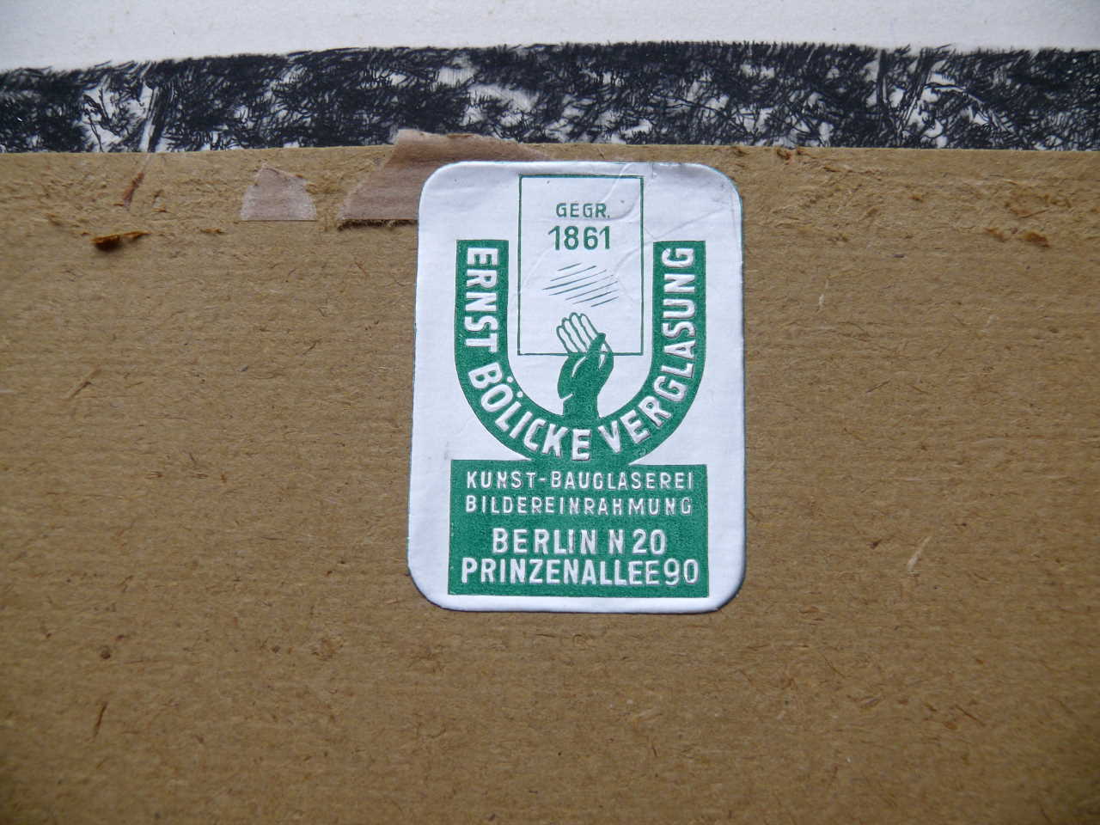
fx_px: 1112
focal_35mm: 35
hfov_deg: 52.6
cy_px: 412
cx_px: 550
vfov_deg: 40.7
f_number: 2.8
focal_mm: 7.4
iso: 100
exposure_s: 1/60
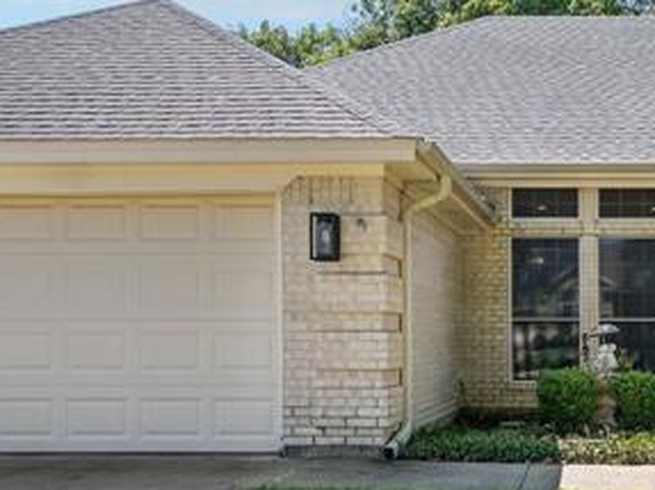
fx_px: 908
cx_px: 598
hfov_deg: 37.0
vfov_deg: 30.2
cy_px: 268
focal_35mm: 48
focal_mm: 14
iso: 100
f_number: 8
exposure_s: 1/125
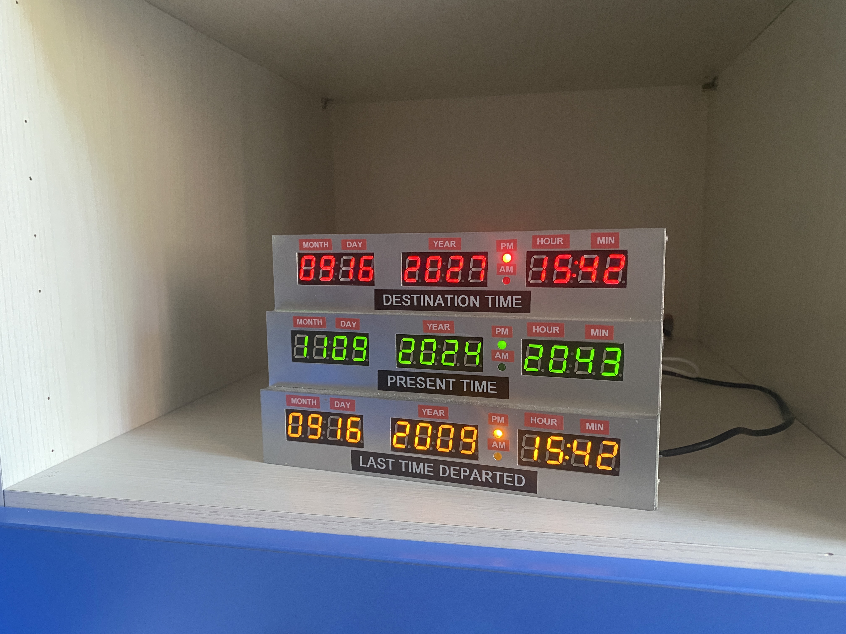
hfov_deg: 67.3
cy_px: 317
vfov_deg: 53.1
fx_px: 635
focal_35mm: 26
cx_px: 423
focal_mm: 4.25
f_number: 1.8
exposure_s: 1/51
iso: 500
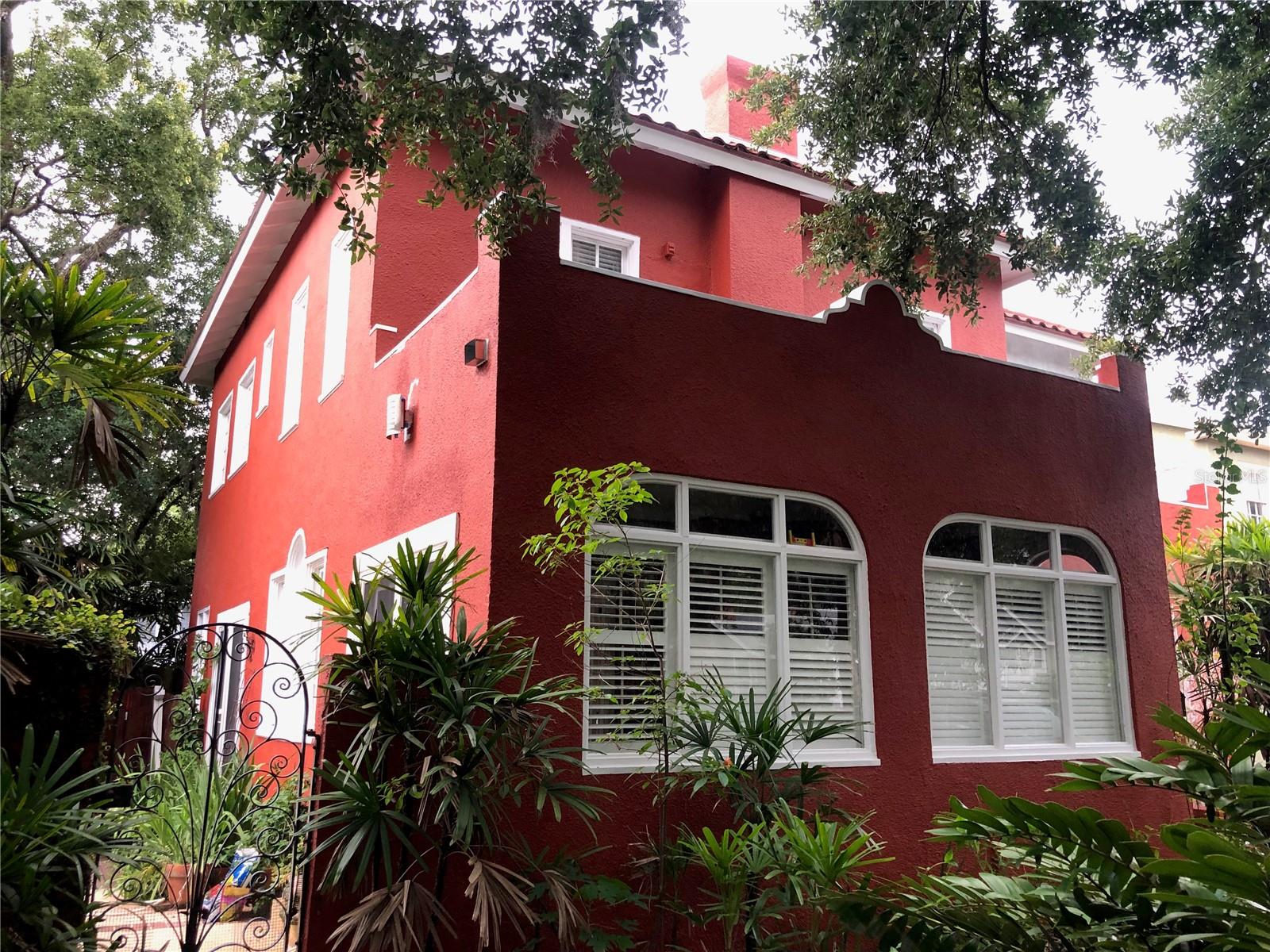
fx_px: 1027
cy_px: 476
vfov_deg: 49.7
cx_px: 635
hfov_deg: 63.4
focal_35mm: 28
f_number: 1.8
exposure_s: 1/17
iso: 40
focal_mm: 3.99
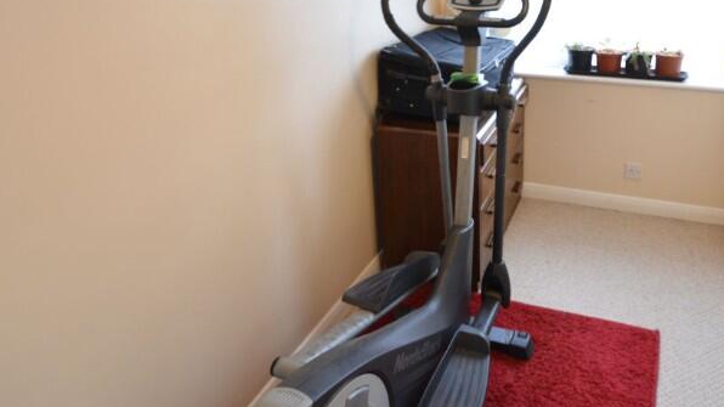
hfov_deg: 67.8
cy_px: 67
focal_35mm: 27
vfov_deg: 40.6
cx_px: 486
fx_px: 518
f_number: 8
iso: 400
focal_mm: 10
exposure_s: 1/6
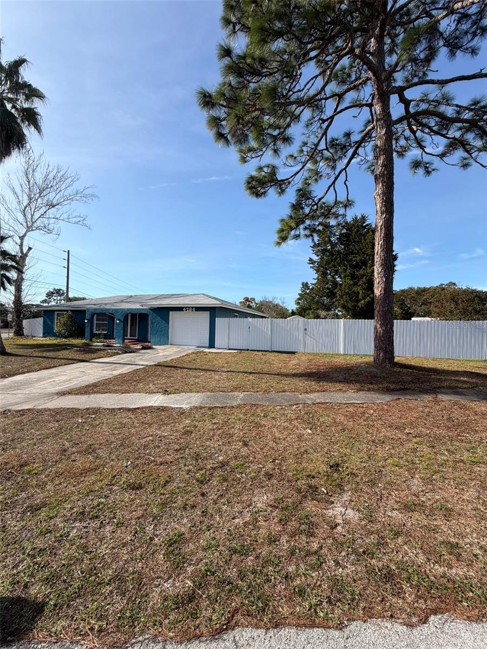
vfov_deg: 102.1
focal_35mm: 14
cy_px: 324
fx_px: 263
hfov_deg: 85.7
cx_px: 244
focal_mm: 2.22
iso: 25
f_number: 2.2
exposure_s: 1/770
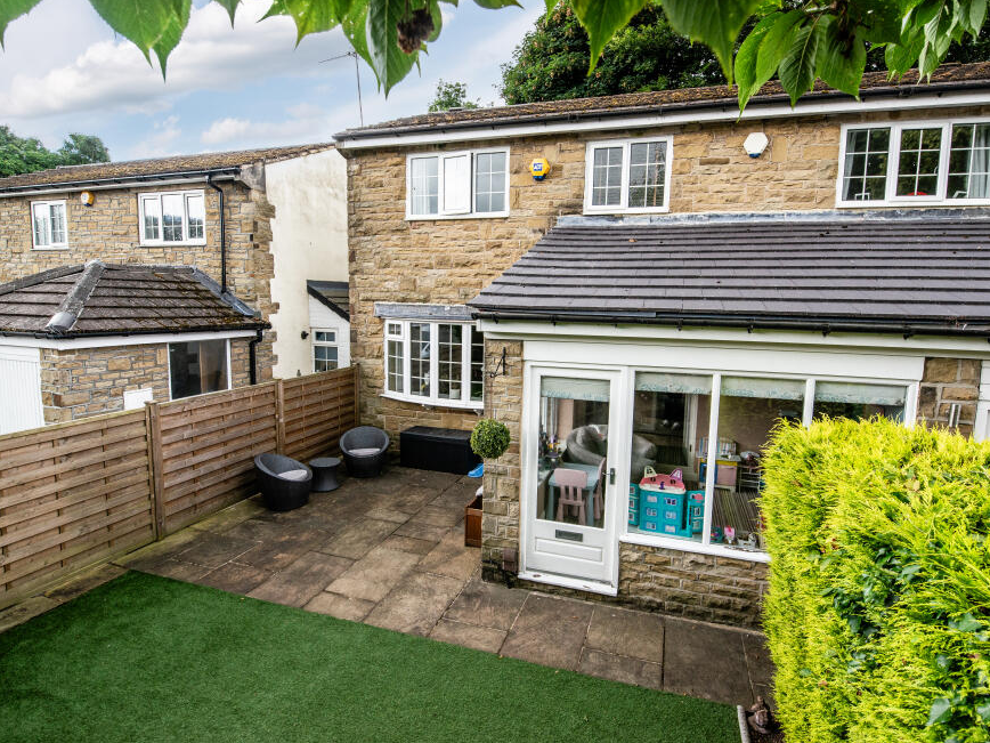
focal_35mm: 17
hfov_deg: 91.0
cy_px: 358
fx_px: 486
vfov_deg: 74.7
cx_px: 509
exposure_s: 1/320
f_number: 10
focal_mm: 15
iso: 800
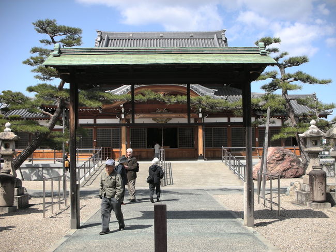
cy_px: 126
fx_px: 446
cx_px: 168
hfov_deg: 41.3
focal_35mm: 46
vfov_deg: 31.5
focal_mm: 7.7
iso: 50
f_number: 3.2
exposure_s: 1/472
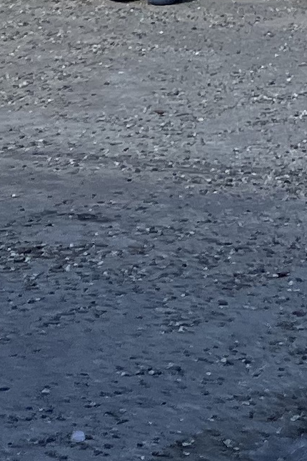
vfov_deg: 10.8
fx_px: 2162
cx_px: 1327
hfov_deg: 6.3
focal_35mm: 169
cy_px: -550
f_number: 1.6
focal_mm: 5.1
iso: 50
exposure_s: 1/4149
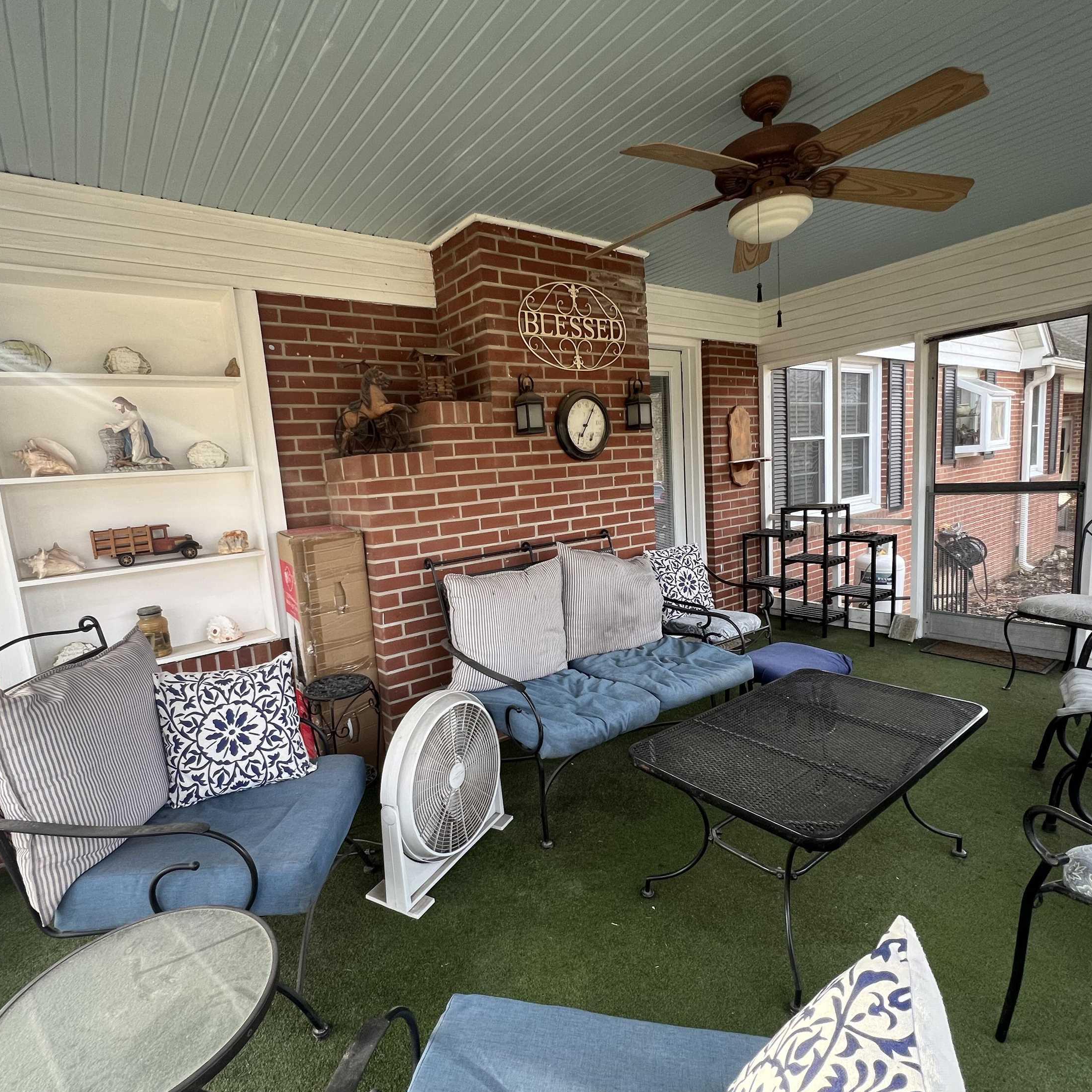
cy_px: 559
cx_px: 520
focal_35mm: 16
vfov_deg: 87.4
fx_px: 571
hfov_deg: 87.4
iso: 100
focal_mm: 1.57
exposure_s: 1/99
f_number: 1.8
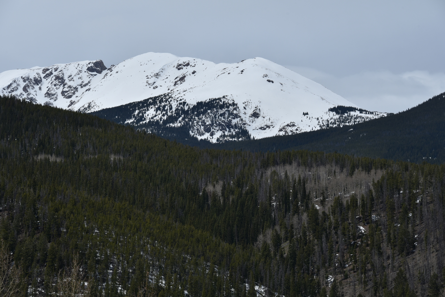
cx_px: 222
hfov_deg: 17.6
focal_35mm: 116
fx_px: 1434
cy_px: 148
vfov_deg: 11.8
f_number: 11
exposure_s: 1/500
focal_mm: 116
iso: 100
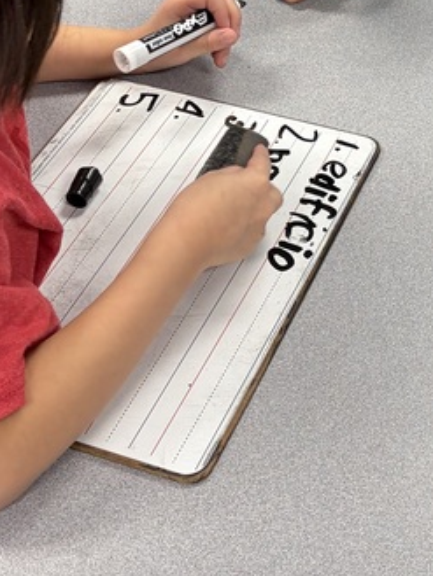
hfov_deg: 17.8
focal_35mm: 81
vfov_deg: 23.2
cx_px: 431
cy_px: 9
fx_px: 1350
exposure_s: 1/60
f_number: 1.6
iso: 100
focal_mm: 5.96
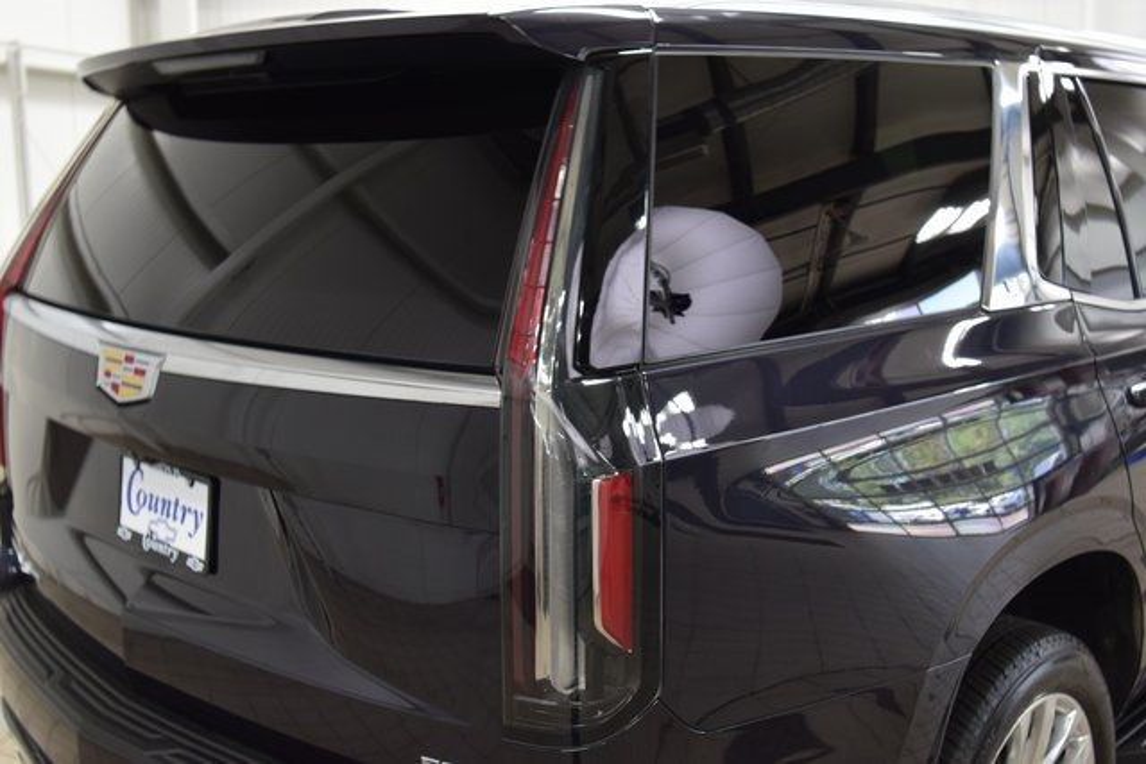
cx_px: 573
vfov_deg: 33.0
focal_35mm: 40
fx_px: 1289
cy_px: 382
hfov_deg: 47.9
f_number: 6.3
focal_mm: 27
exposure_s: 1/15
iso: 640
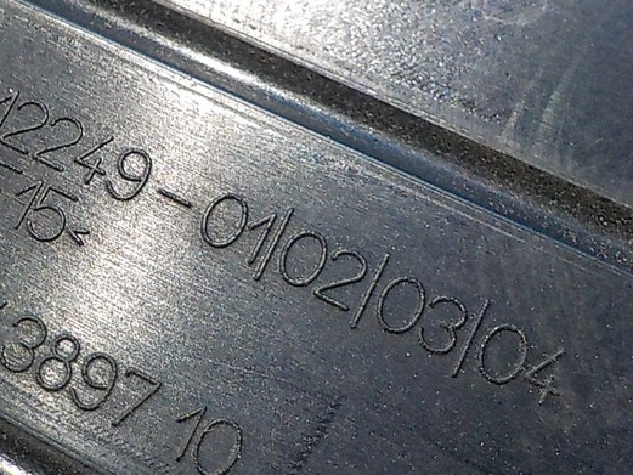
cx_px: 95
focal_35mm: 59
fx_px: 1079
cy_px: 169
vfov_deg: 24.7
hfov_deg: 31.5
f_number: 3.3
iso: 400
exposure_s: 1/25
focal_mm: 4.1
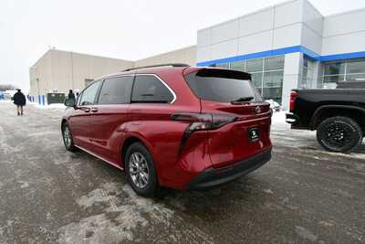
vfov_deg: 64.6
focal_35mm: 19
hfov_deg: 86.9
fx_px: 193
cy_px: 122
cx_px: 182
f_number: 8
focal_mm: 13
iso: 200
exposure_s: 1/250
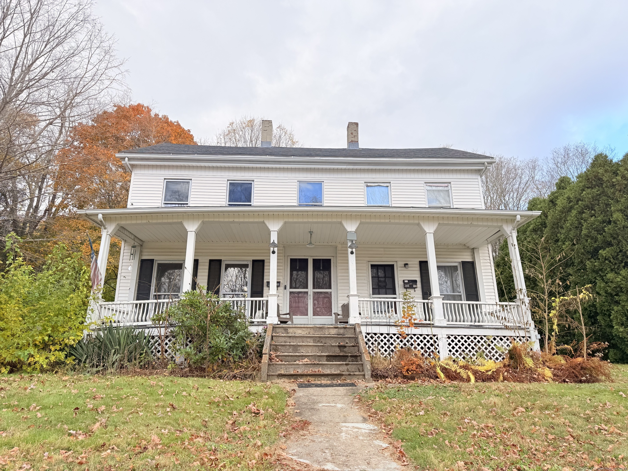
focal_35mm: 24
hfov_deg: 71.6
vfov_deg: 56.8
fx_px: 435
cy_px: 236
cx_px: 314
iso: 80
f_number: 1.78
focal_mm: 6.76
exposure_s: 1/1005
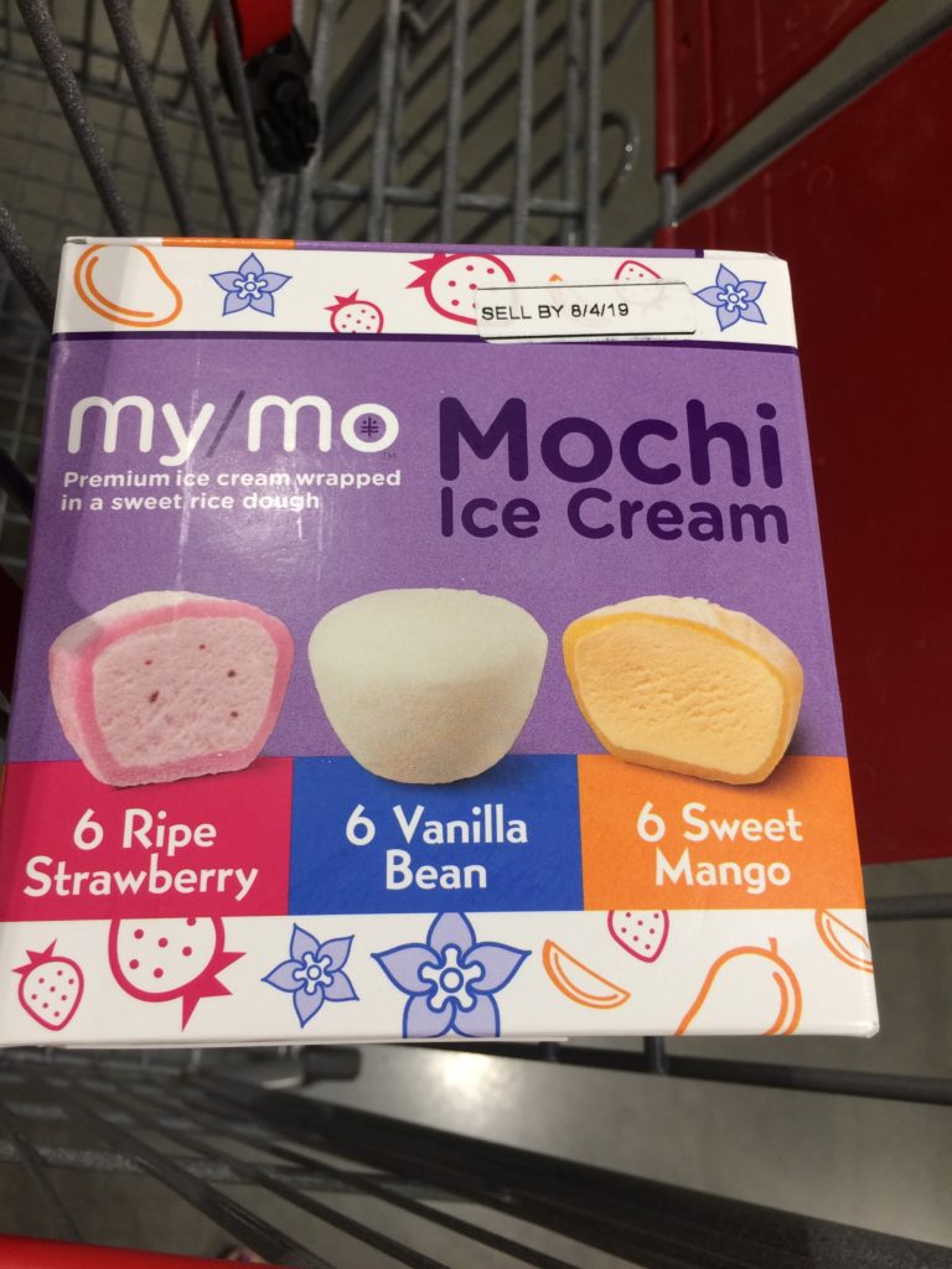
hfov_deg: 48.2
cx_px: 476
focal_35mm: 29
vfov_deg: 61.7
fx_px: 1063
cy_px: 634
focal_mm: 4.15
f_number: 2.2
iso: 40
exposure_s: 1/30
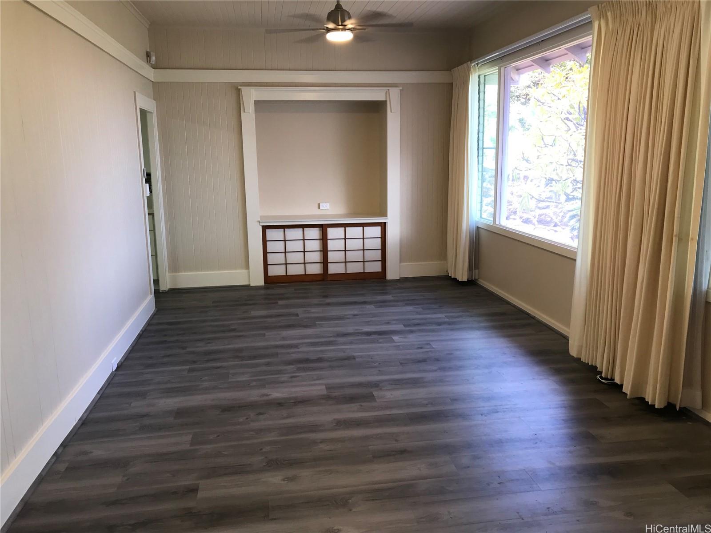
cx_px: 356
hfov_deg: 63.4
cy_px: 266
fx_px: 575
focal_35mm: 28
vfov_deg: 49.7
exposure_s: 1/40
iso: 25
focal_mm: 3.99
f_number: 1.8
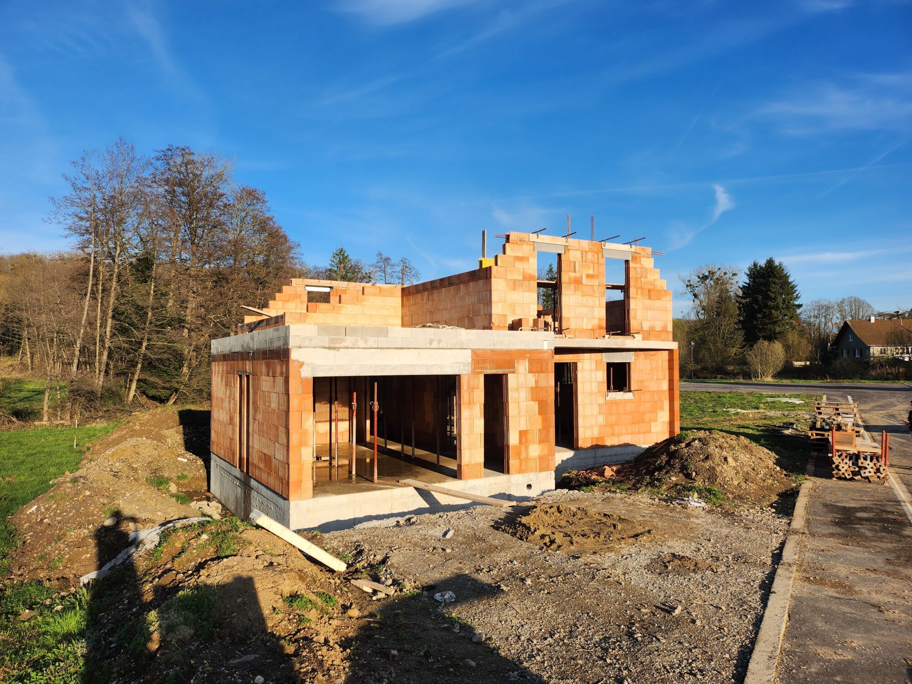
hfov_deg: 71.6
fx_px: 632
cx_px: 456
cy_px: 342
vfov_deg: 56.8
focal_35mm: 24
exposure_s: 1/2404
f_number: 1.8
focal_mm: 5
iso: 50
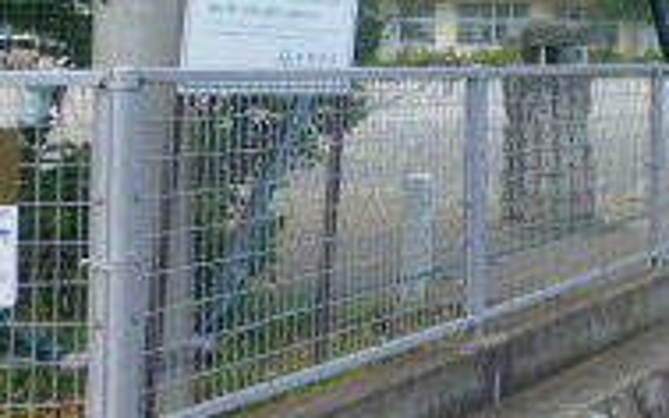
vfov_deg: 14.8
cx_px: 1041
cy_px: -32
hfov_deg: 20.2
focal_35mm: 86
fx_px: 1568
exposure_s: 1/250
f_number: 3.3
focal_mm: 4.3
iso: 100
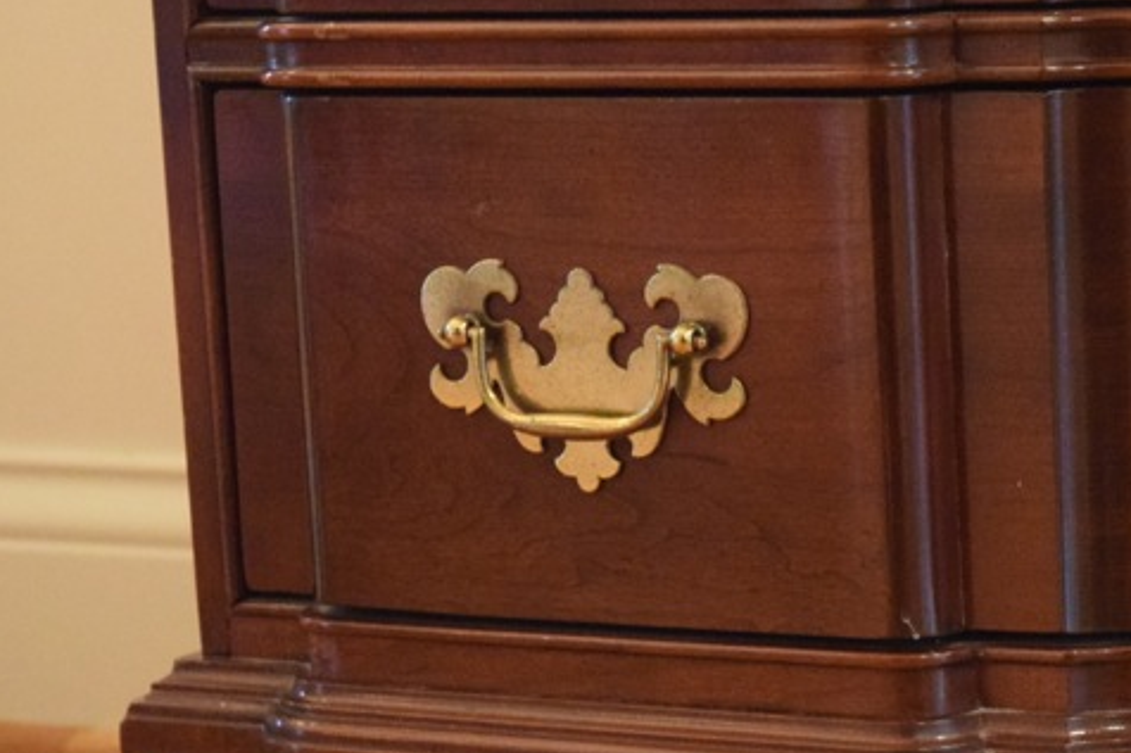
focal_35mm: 164
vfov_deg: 8.3
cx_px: 855
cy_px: 593
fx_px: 5150
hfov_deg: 12.5
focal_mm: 52
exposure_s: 1/40
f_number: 5.6
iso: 6400
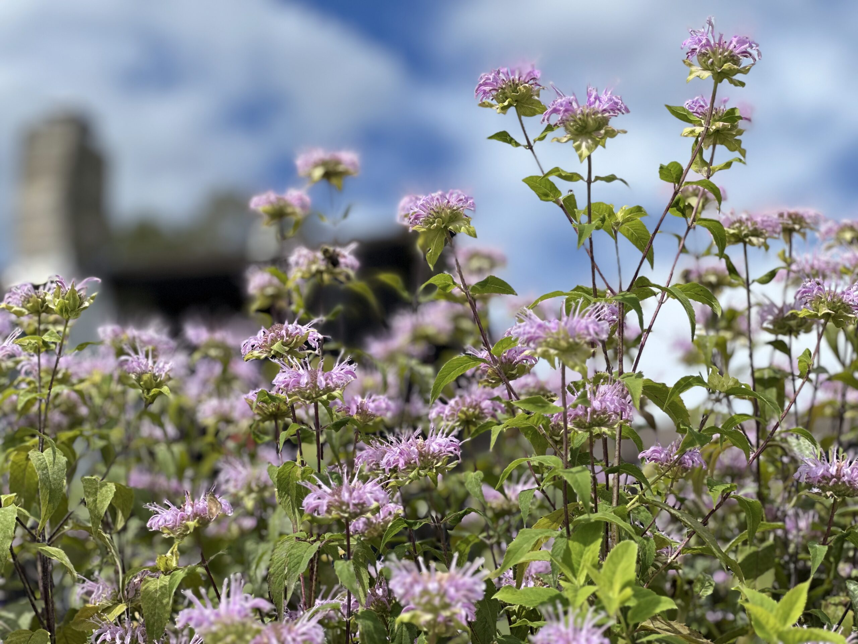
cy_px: 322
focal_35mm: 77
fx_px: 1909
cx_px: 429
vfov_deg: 19.1
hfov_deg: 25.3
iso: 32
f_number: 2.8
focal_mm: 9
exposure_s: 1/834
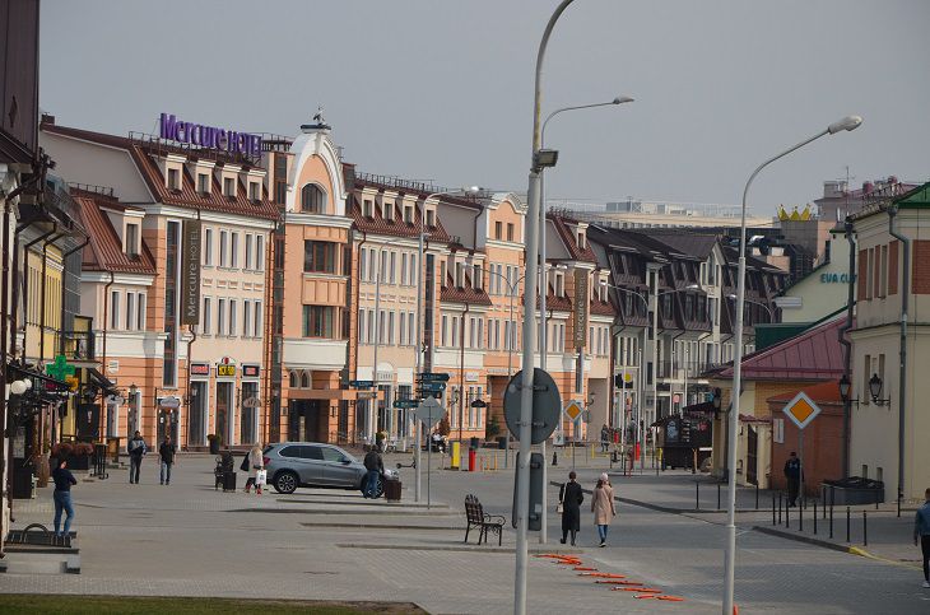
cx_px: 465
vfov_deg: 8.7
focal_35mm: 158
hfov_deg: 13.1
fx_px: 4059
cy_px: 308
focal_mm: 105
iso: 125
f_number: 8
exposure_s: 1/500
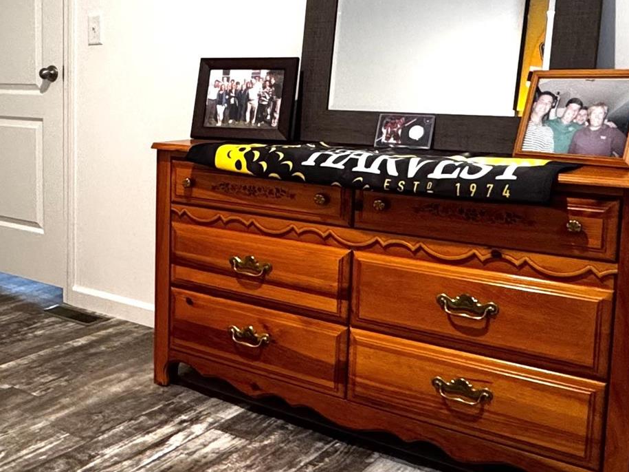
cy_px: 164
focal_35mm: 47
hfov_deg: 37.6
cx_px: 55
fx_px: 854
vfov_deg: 30.7
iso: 400
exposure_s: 1/60
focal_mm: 2.22
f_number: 2.2
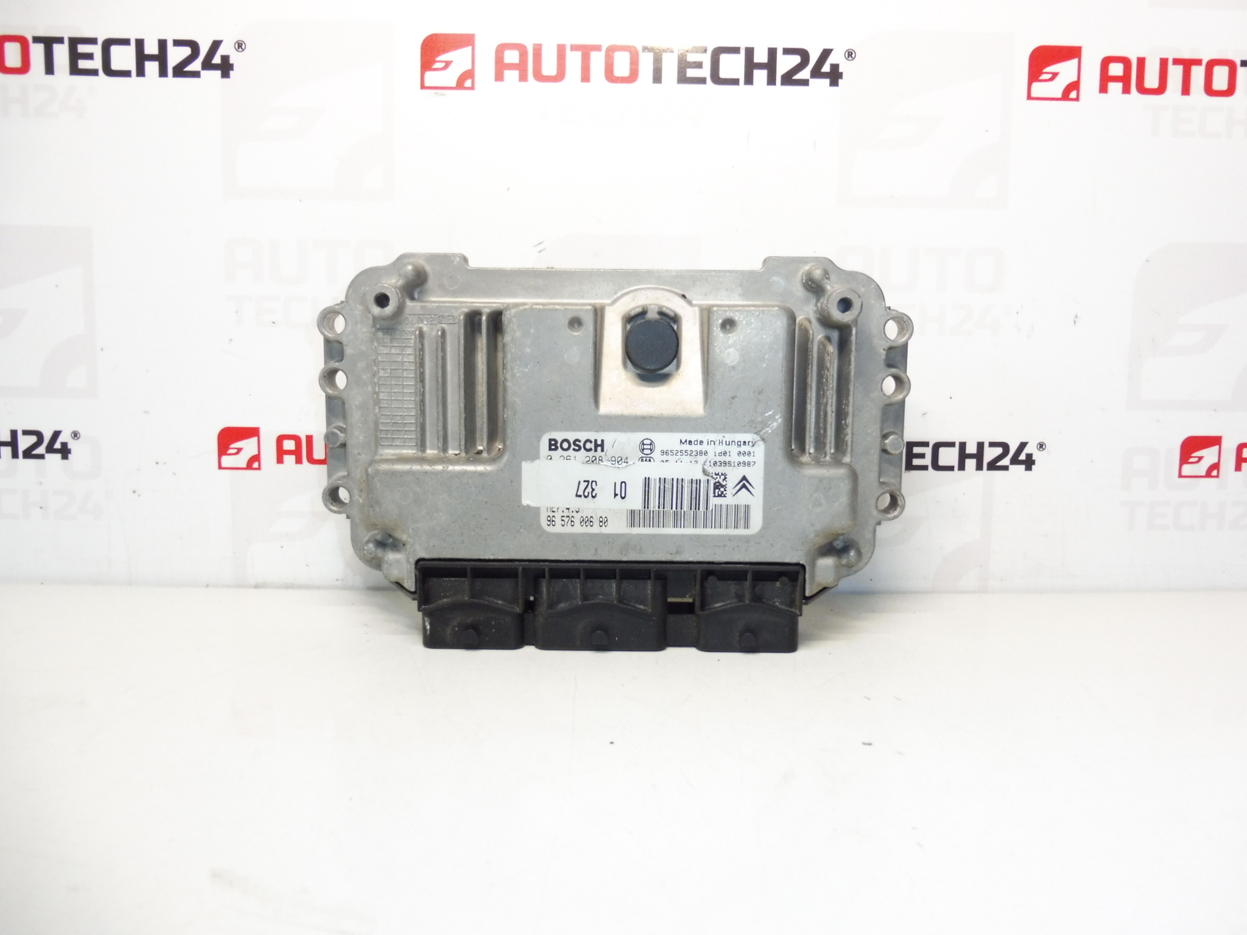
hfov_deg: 71.6
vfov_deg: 56.8
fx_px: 865
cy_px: 468
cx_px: 624
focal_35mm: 24
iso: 200
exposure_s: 1/80
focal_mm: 4.3
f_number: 3.5
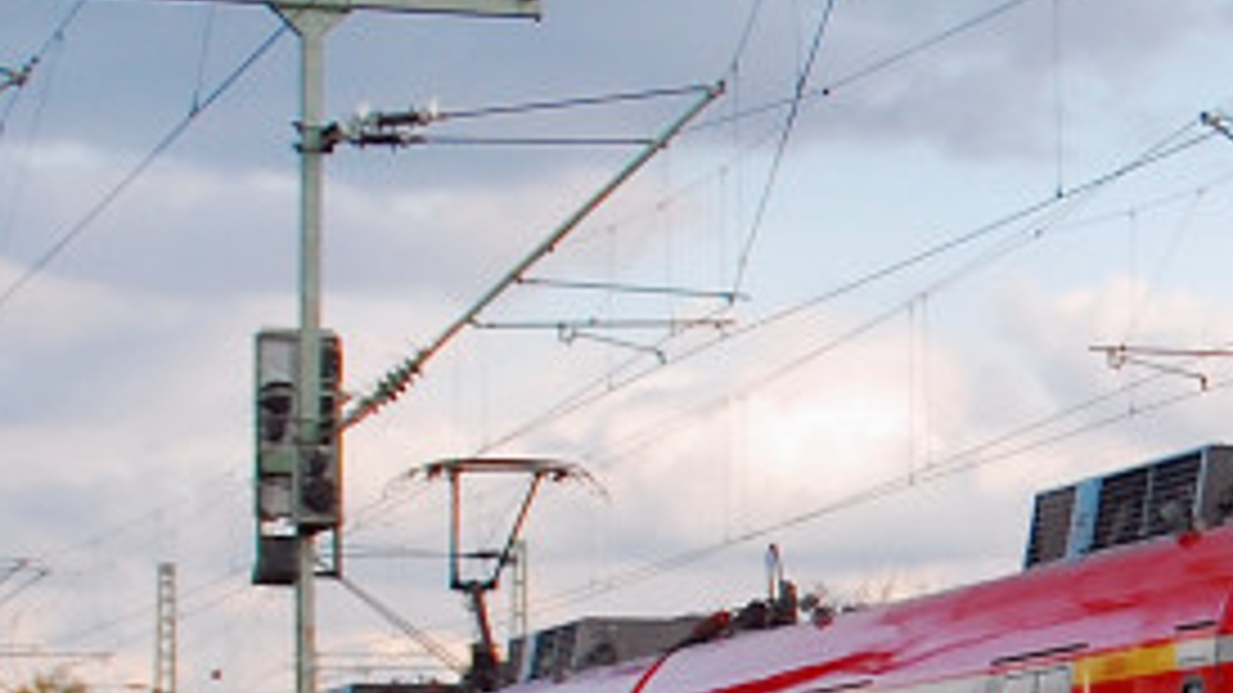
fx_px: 7289
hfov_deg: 9.5
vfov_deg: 5.4
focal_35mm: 223
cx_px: 1701
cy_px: 925
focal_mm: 38
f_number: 6.3
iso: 400
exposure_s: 1/500
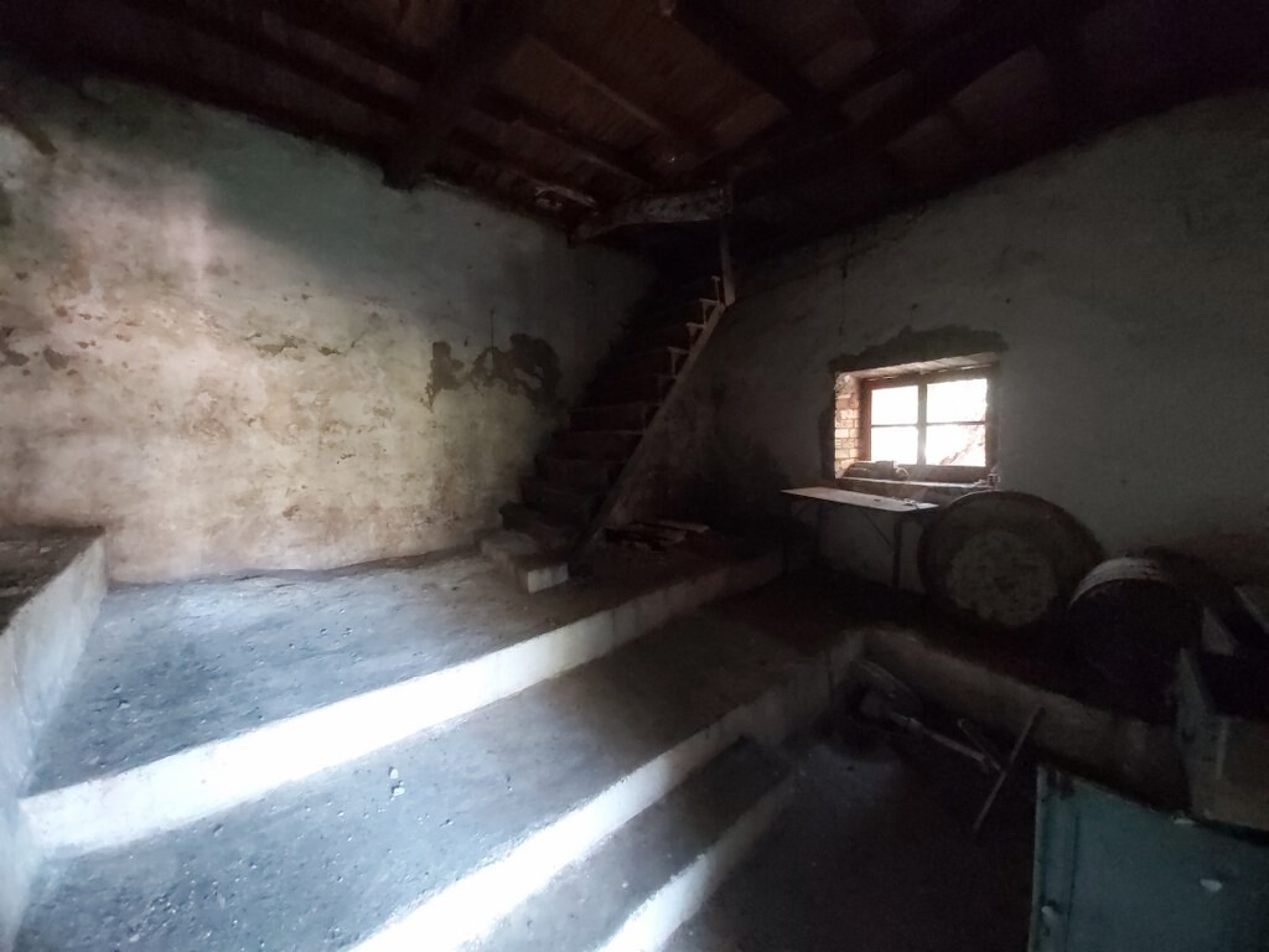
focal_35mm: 12
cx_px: 634
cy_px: 476
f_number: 2.2
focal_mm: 1.42
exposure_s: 1/17
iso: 1000
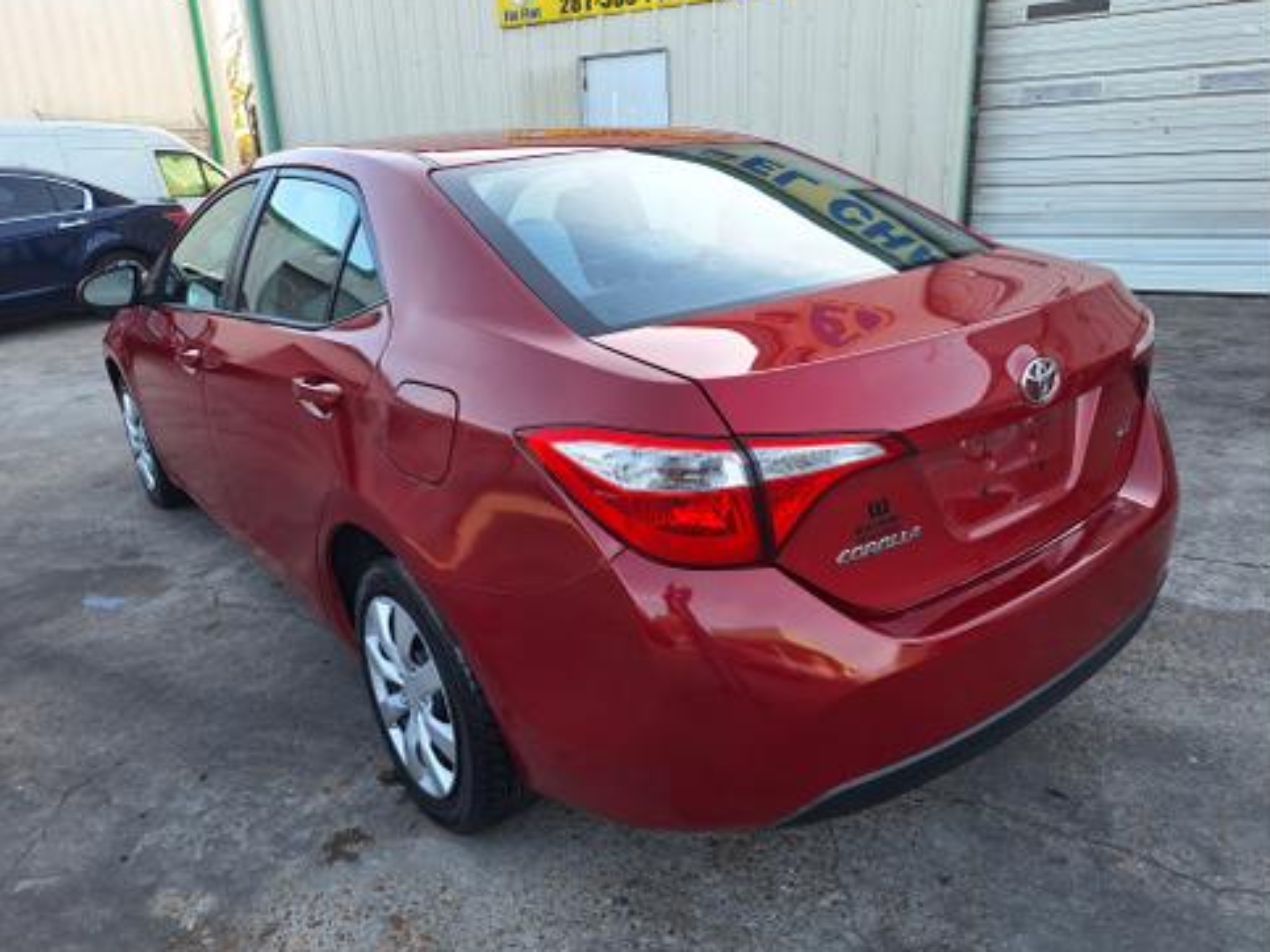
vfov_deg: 56.8
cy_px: 463
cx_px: 618
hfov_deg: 71.6
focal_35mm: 24
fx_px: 880
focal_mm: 5.54
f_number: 1.8
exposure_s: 1/286
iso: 40
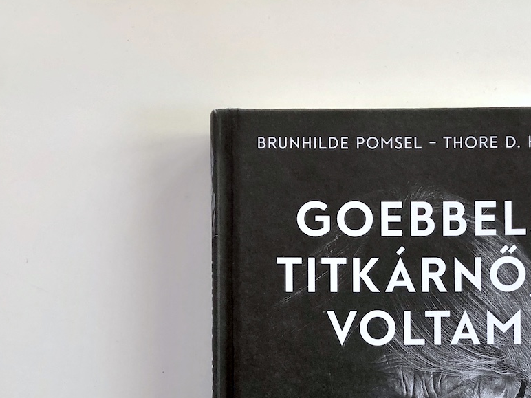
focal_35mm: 58
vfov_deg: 24.0
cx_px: 435
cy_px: 411
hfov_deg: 32.2
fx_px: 890
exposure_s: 1/30
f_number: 1.8
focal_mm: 3.99
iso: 25
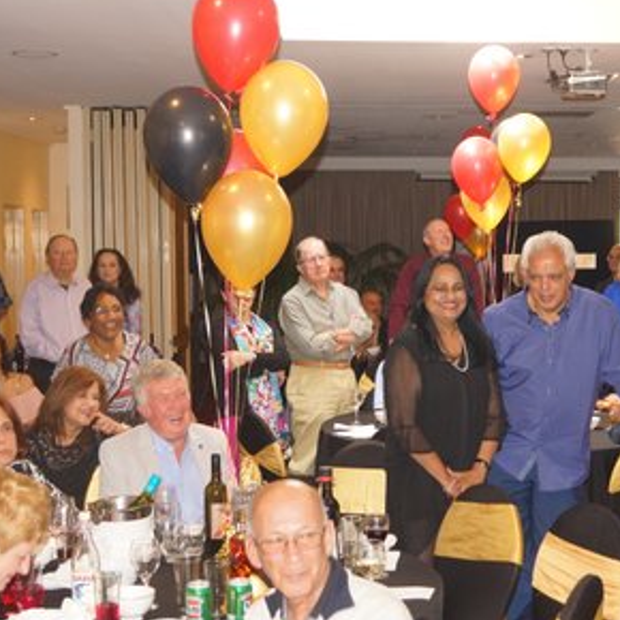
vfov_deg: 29.1
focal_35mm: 59
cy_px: 314
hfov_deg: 29.0
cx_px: 389
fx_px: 1196
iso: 640
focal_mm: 28
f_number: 4.5
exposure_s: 1/60
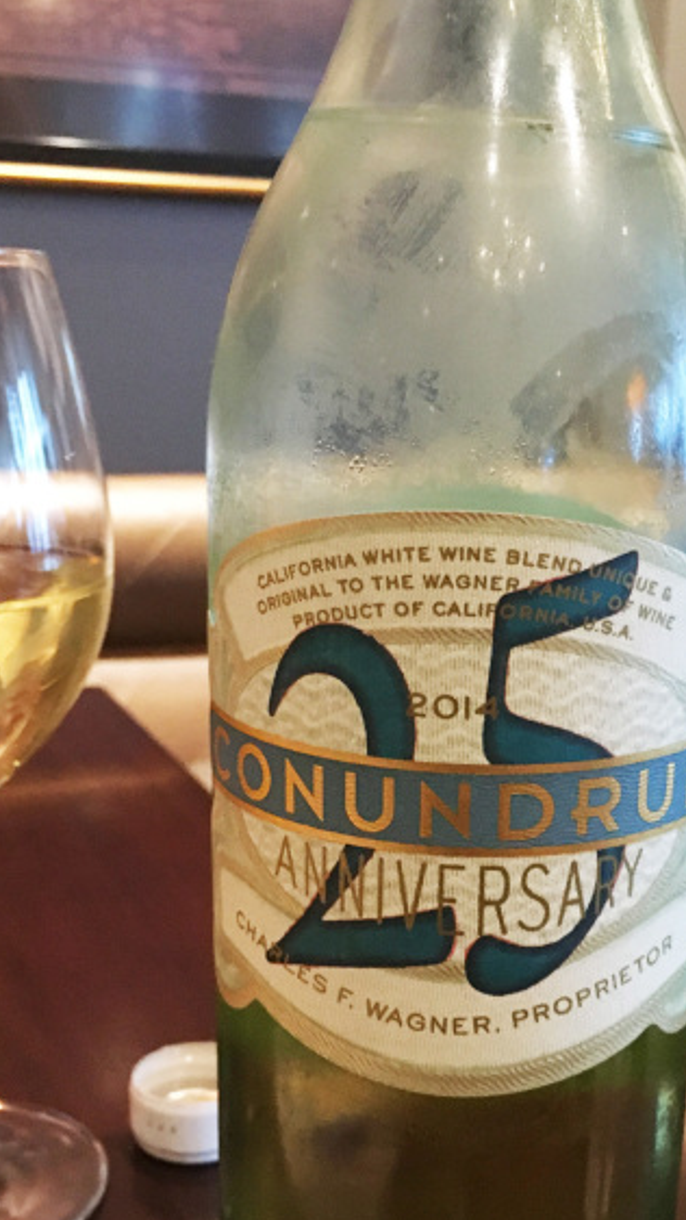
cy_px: 710
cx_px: 415
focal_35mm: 45
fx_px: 1456
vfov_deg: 45.3
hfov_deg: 26.5
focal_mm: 4.15
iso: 200
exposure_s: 1/15
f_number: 2.2
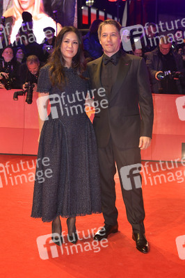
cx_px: 92
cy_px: 139
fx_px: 347
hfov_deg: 29.8
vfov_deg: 43.6
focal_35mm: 45
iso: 1600
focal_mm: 45
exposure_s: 1/200
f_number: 5.6
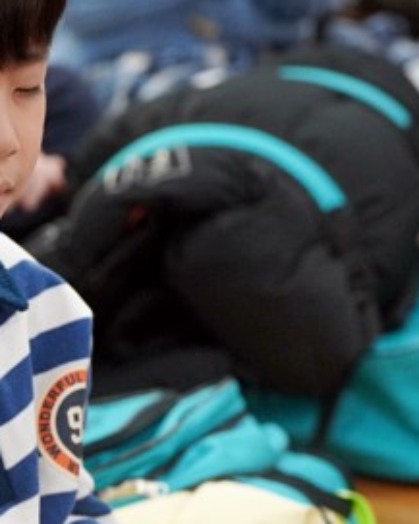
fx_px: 5019
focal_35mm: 324
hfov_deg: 4.7
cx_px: -326
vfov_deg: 6.0
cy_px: 431
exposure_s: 1/160
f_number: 4
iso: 2000
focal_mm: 104
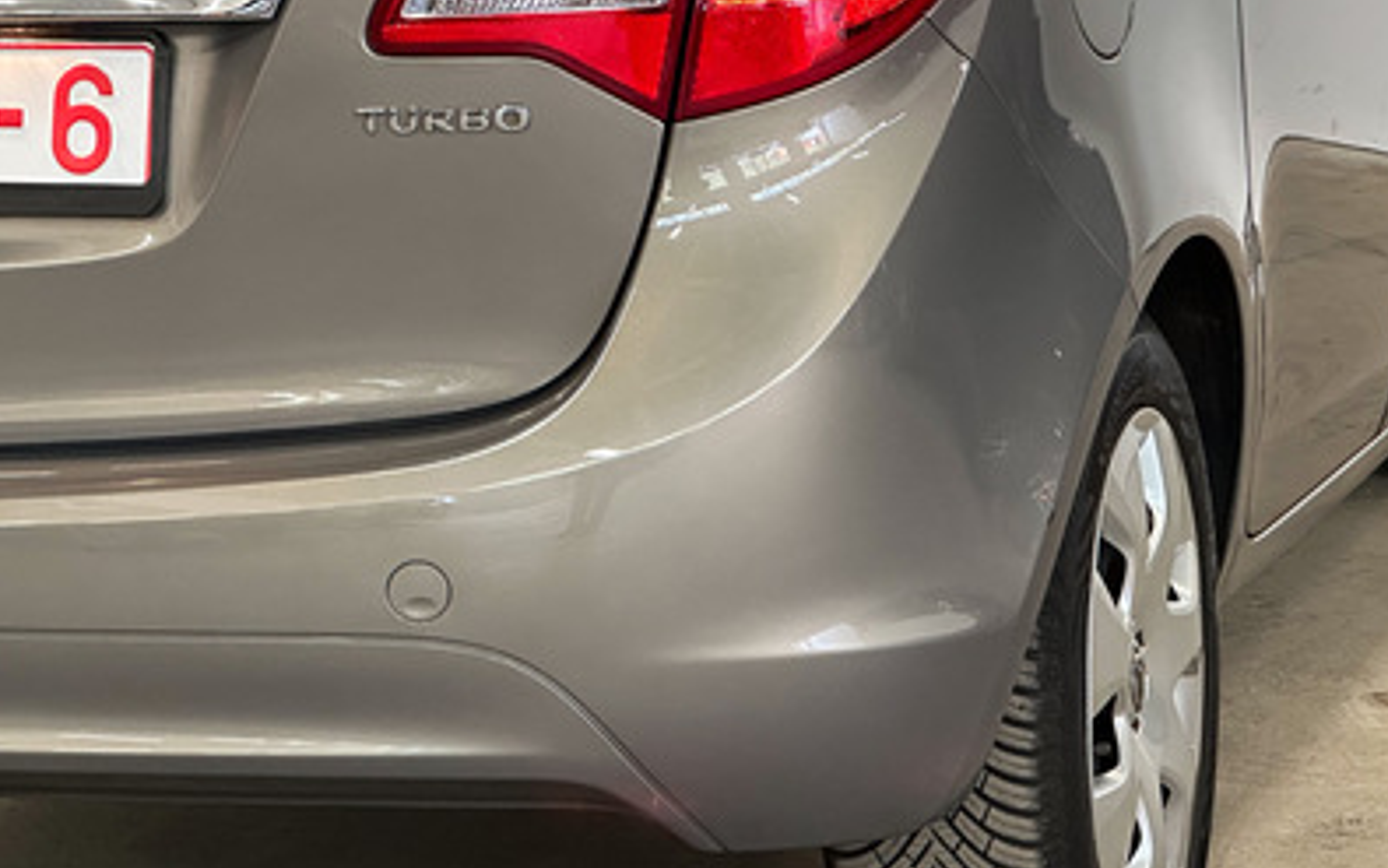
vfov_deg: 10.6
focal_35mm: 124
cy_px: 337
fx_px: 4691
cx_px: 713
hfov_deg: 16.8
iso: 400
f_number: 2.8
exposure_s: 1/50
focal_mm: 9
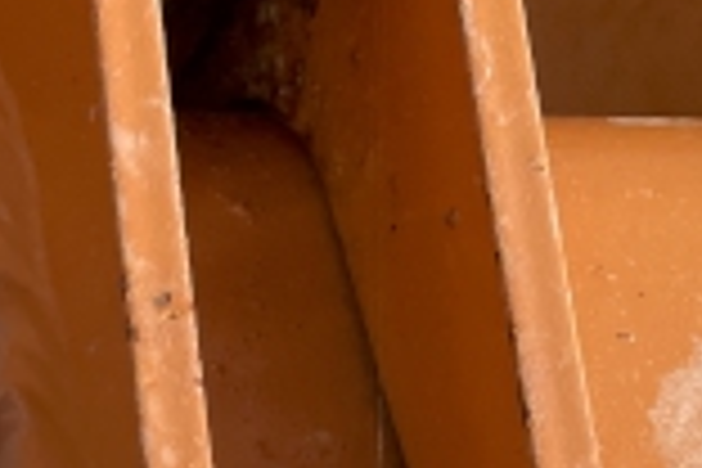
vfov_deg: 9.5
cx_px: -756
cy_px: 801
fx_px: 2710
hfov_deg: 12.7
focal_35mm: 139
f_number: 1.6
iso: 32
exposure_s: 1/3125
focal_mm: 4.2
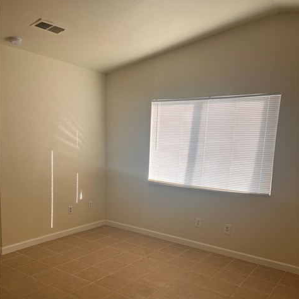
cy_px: 192
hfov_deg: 52.5
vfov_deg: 51.8
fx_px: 303
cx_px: 149
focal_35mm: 31
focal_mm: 5.1
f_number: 1.6
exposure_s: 1/153
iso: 50
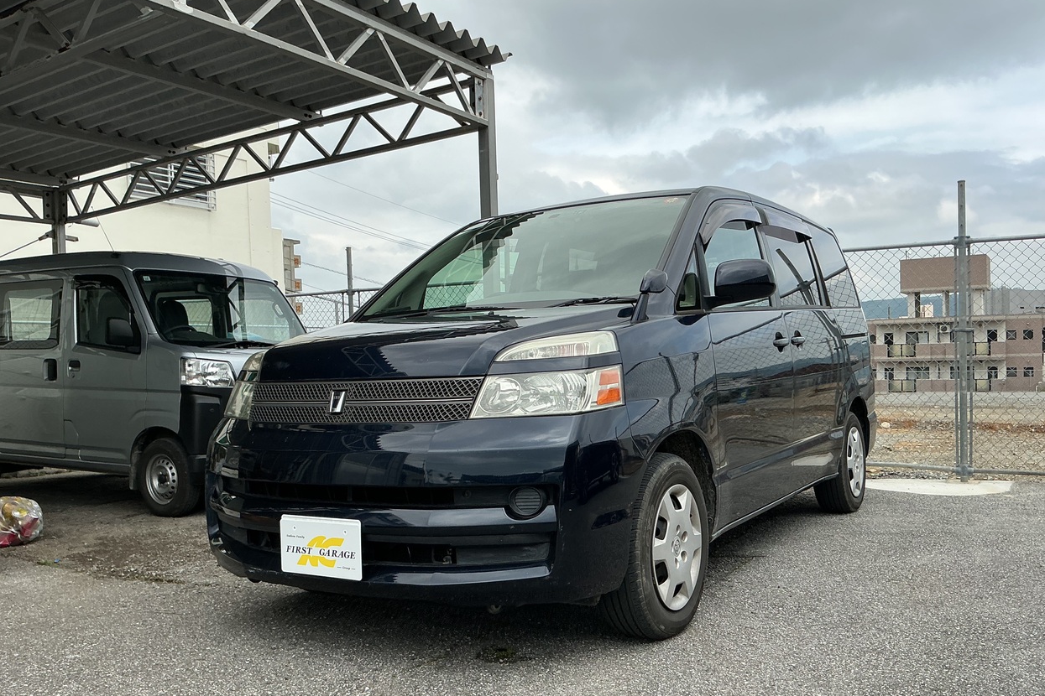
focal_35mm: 31
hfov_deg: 60.3
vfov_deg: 42.3
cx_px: 536
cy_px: 383
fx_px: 900
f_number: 1.8
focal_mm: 3
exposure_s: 1/1675
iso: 25
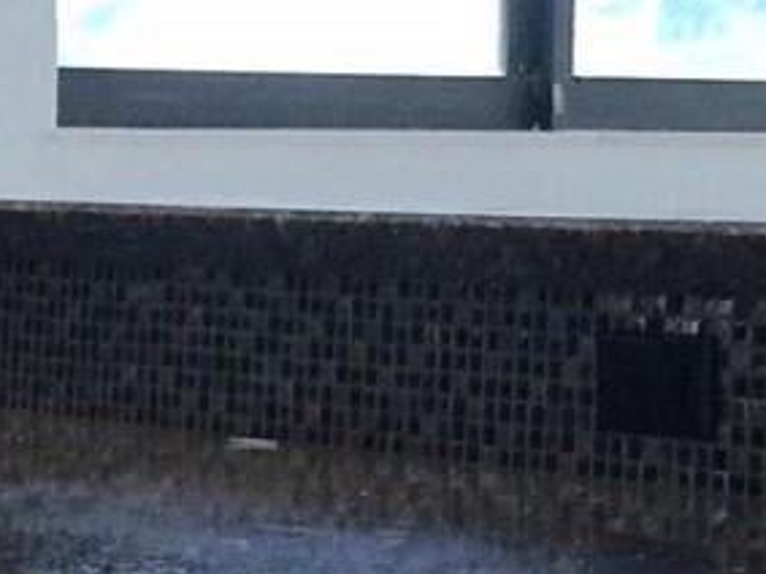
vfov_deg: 9.0
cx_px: -57
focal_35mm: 164
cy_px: 495
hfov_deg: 11.9
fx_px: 3628
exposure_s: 1/30
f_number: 2.2
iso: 32
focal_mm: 4.15
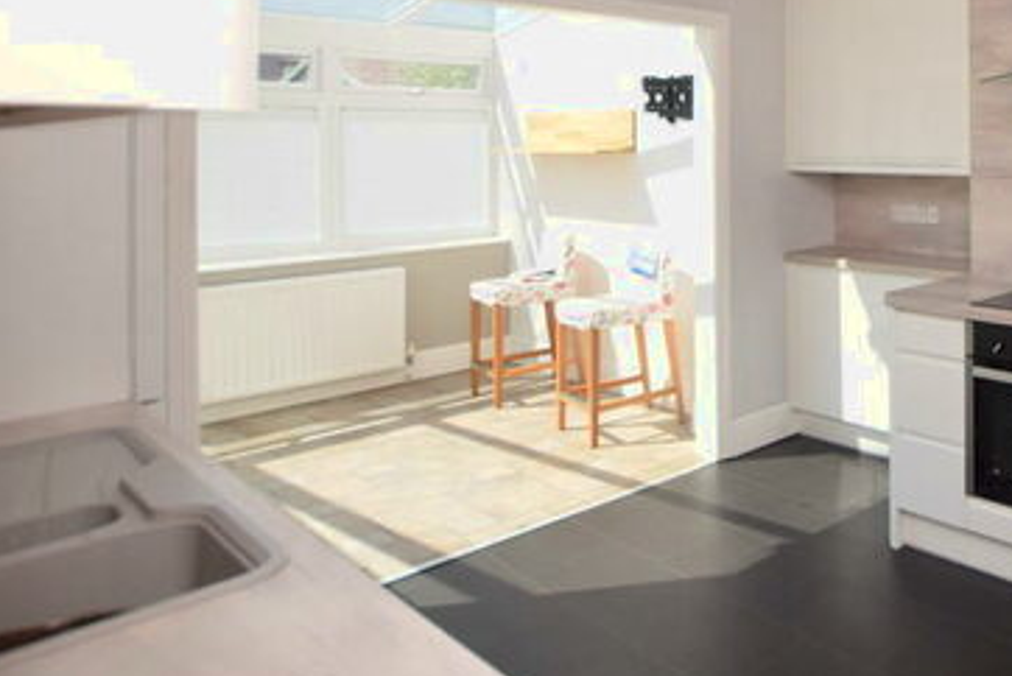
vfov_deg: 42.6
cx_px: 956
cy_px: 116
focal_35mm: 29
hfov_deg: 53.4
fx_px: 816
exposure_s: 1/200
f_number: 4.5
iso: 100
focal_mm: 10
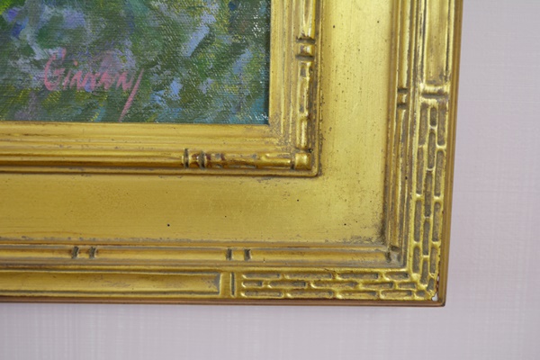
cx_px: 270
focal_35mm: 52
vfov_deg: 25.8
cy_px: 180
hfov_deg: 37.9
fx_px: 787
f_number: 5
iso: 400
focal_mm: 35
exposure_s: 1/80
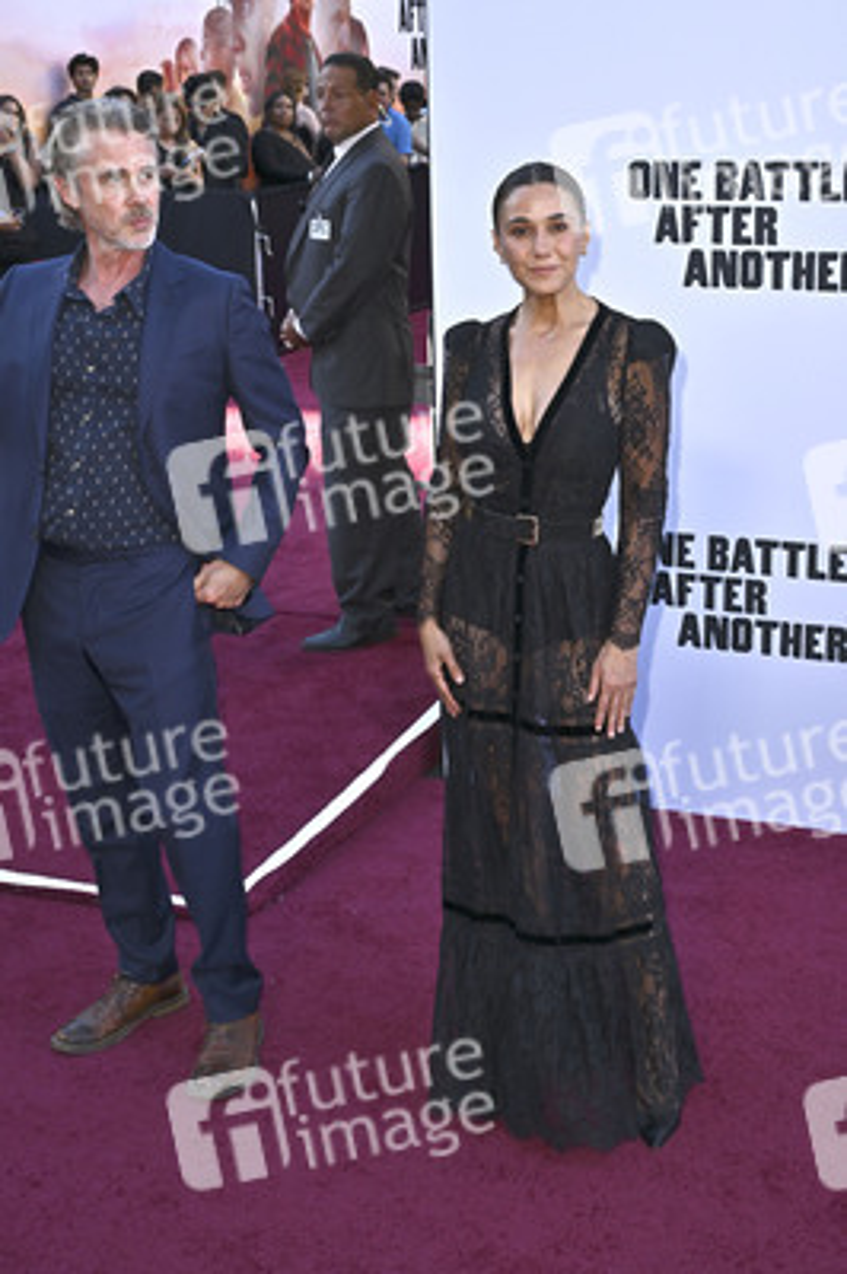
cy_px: 637
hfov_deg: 32.6
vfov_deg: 47.4
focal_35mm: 41
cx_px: 424
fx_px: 1449
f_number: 7.1
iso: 500
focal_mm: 41
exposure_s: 1/320
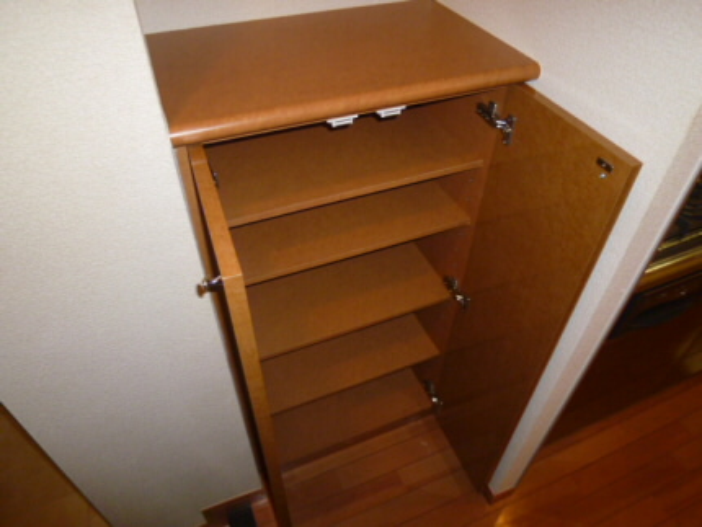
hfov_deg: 71.6
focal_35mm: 24
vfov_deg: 56.9
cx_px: 351
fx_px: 487
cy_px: 264
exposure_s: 1/60
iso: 200
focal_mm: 4.3
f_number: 2.2
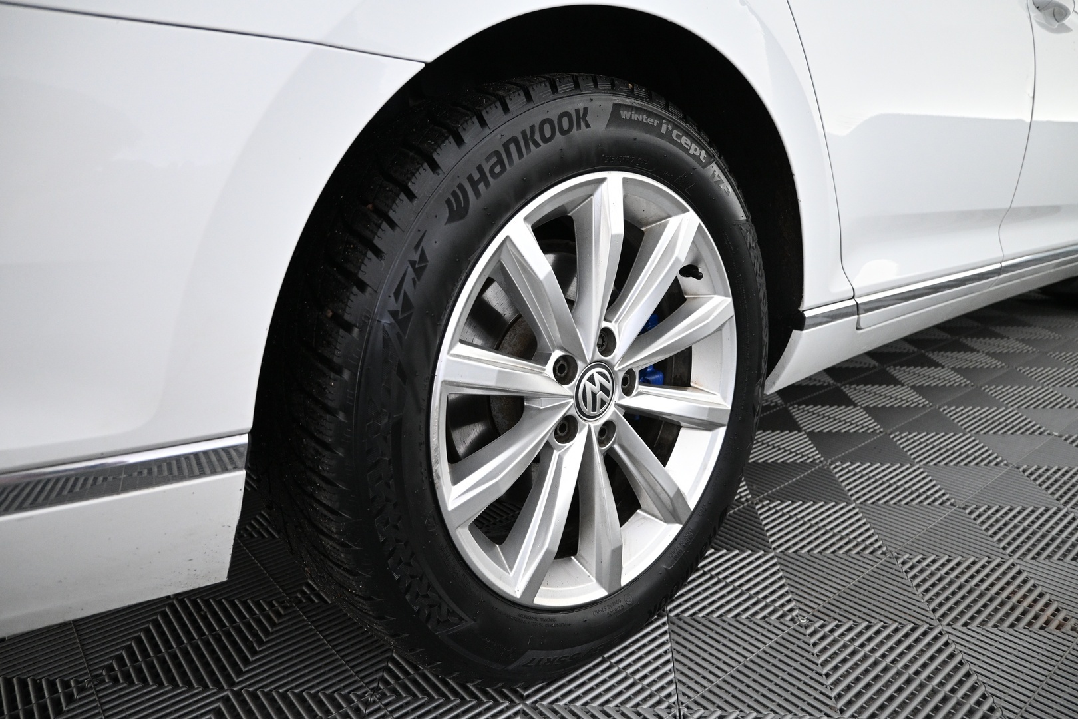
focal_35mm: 24
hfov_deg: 73.7
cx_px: 539
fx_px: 719
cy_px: 360
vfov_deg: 53.1
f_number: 3.5
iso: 1600
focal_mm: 16
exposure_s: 1/80
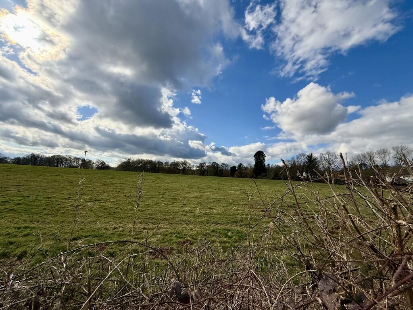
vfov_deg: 85.7
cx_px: 206
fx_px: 167
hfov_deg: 102.1
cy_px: 155
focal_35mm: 14
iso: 50
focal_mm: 2.22
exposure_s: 1/3289
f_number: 2.2
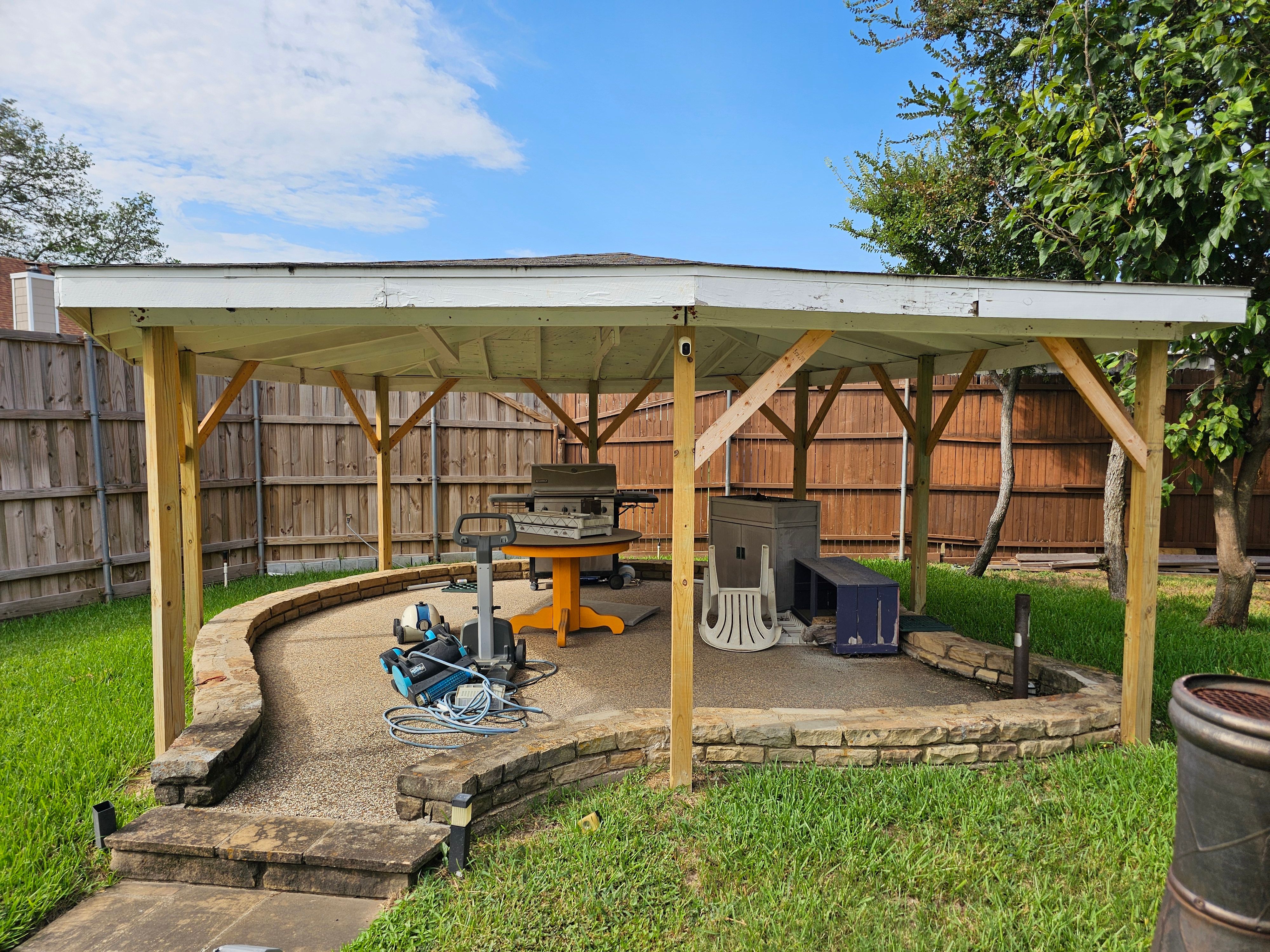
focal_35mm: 23
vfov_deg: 58.9
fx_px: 844
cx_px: 635
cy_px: 476
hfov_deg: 73.9
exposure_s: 1/551
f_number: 1.7
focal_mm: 6.3
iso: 10
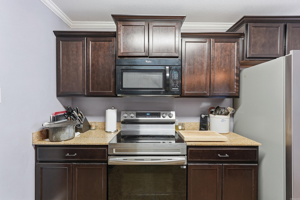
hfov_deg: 96.7
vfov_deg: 73.8
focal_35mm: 16
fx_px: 133
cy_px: 100
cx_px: 150
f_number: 9
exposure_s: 1/15
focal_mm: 16
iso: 250
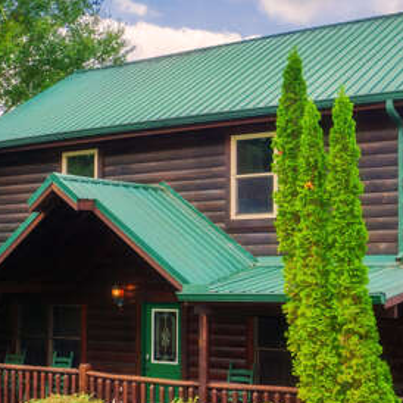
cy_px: 210
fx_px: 817
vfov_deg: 27.7
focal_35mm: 62
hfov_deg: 27.4
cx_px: 300
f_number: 8
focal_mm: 26
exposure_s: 1/200
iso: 100
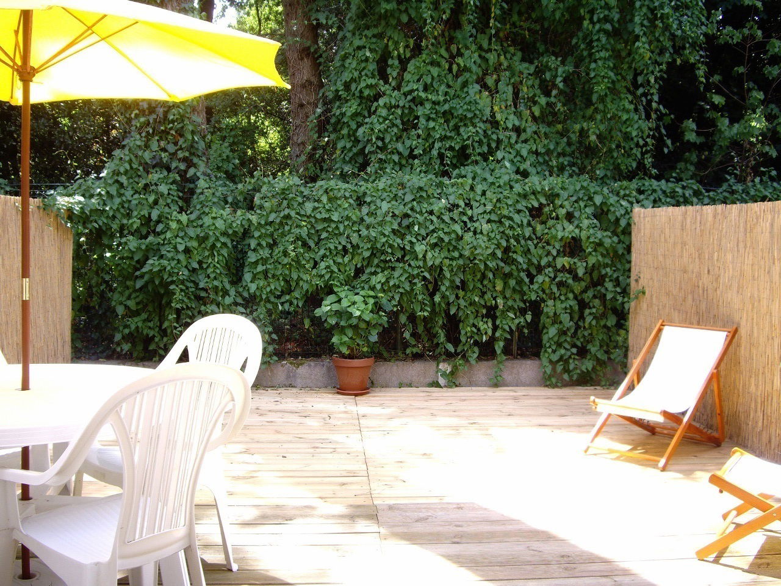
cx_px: 390
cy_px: 293
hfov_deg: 49.0
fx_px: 857
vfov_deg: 37.7
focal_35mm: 38
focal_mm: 7.9
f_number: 2.8
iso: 64
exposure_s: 1/80
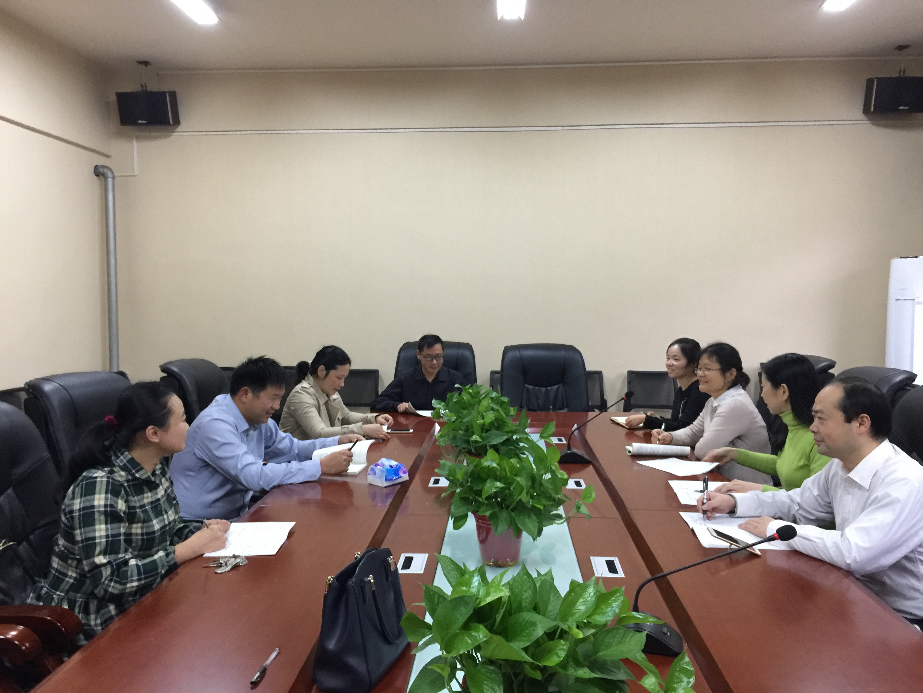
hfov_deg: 61.7
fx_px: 773
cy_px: 346
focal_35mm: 29
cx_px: 462
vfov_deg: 48.2
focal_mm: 4.15
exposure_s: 1/17
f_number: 2.2
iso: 125
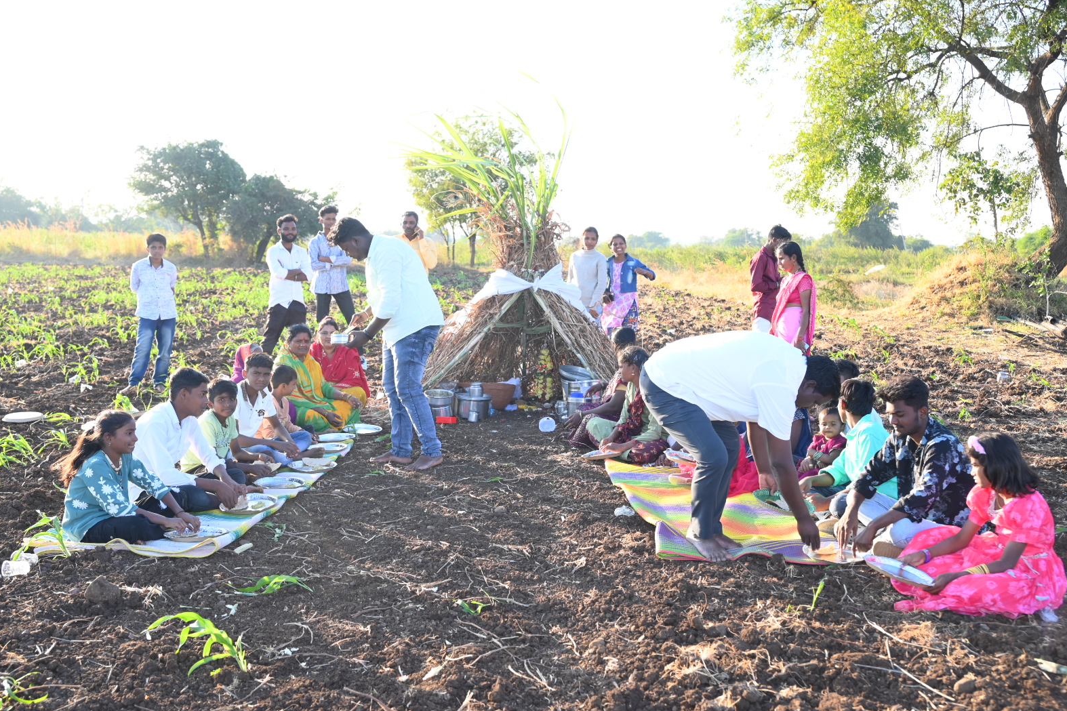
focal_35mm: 35
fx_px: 1037
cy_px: 352
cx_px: 536
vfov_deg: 37.8
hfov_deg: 54.4
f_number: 5
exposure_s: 1/160
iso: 250
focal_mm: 34
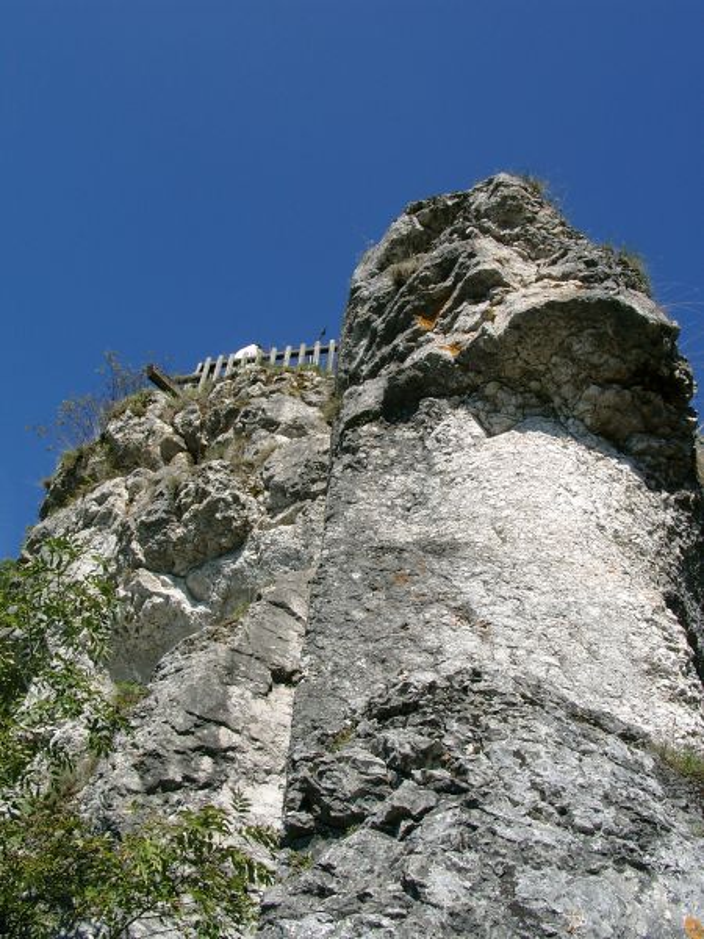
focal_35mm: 34
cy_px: 470
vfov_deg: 54.0
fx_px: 922
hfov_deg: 41.8
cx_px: 352
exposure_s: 1/915
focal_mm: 7.13
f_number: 4
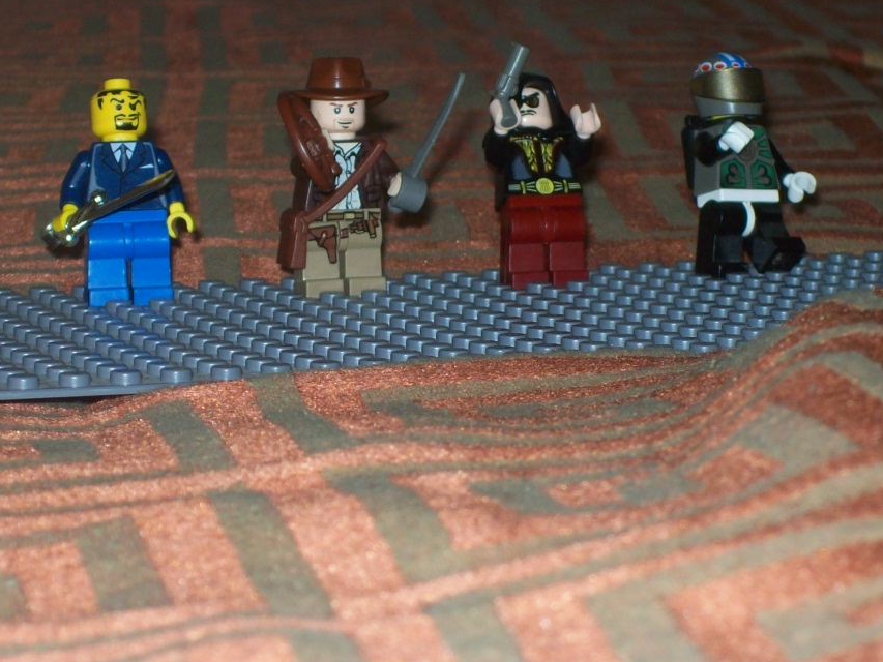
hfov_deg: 12.2
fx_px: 4133
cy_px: 240
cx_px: 432
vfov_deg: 9.2
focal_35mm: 162
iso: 80
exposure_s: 1/128
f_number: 4.8
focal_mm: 18
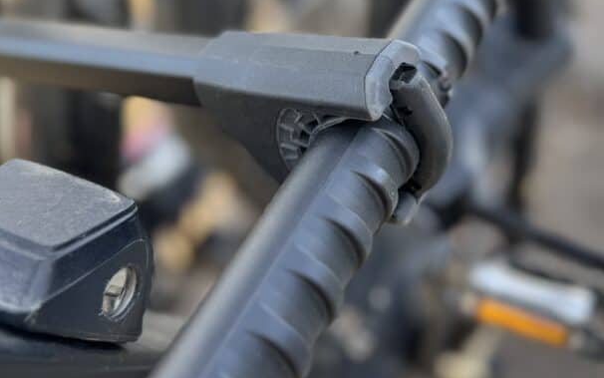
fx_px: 708
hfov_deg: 46.2
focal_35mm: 43
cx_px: 318
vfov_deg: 29.7
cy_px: 125
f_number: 1.78
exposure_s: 1/146
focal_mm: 6.76
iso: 64
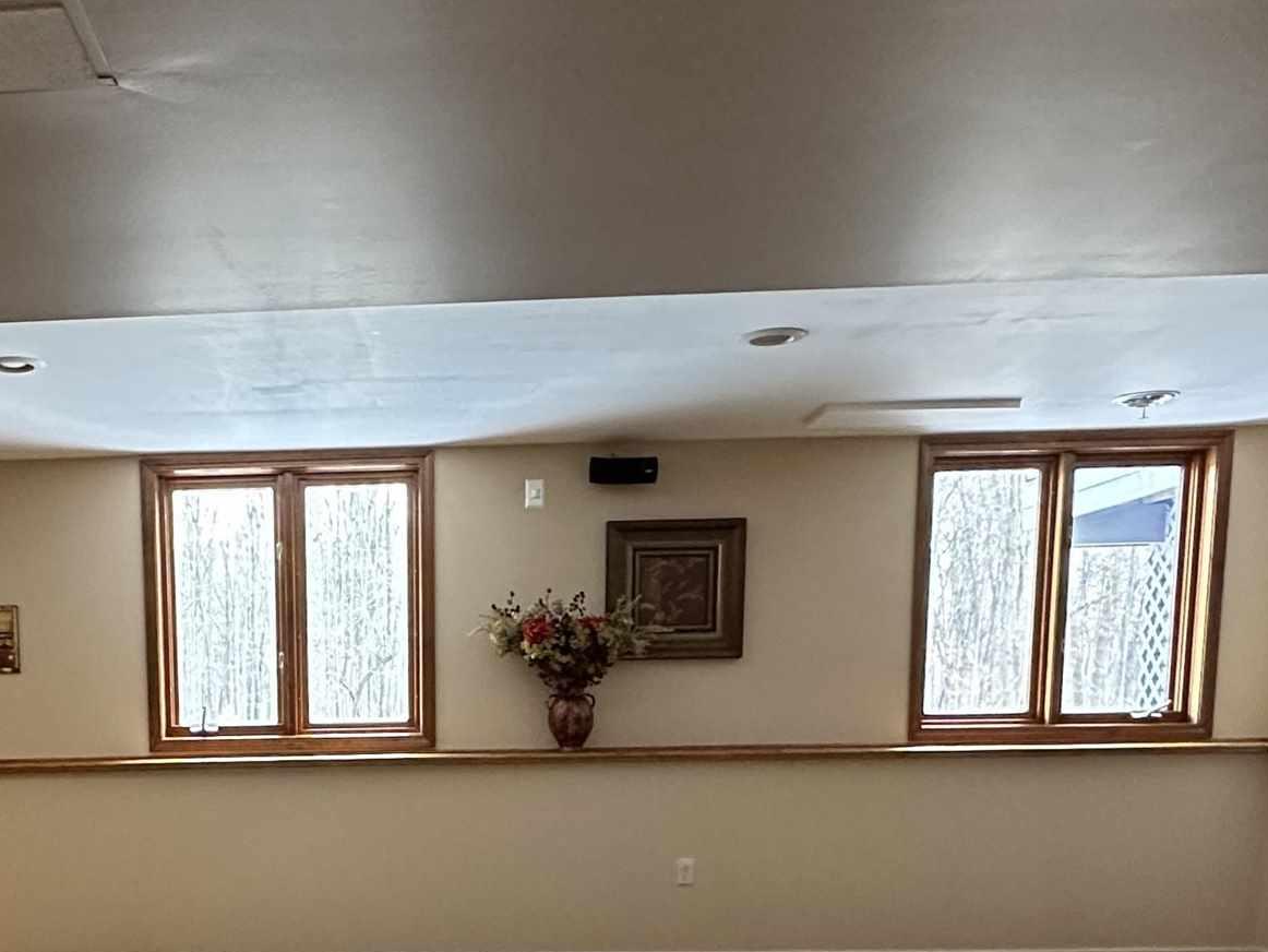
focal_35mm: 37
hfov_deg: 48.2
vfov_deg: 35.7
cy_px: 907
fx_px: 1356
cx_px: 313
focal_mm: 2.22
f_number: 2.2
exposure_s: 1/60
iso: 500
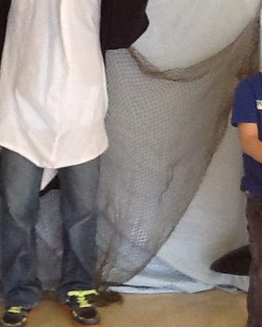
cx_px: 53
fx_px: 891
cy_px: 83
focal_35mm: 92
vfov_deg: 20.6
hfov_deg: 16.6
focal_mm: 2.03
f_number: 2.4
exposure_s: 1/30
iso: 64
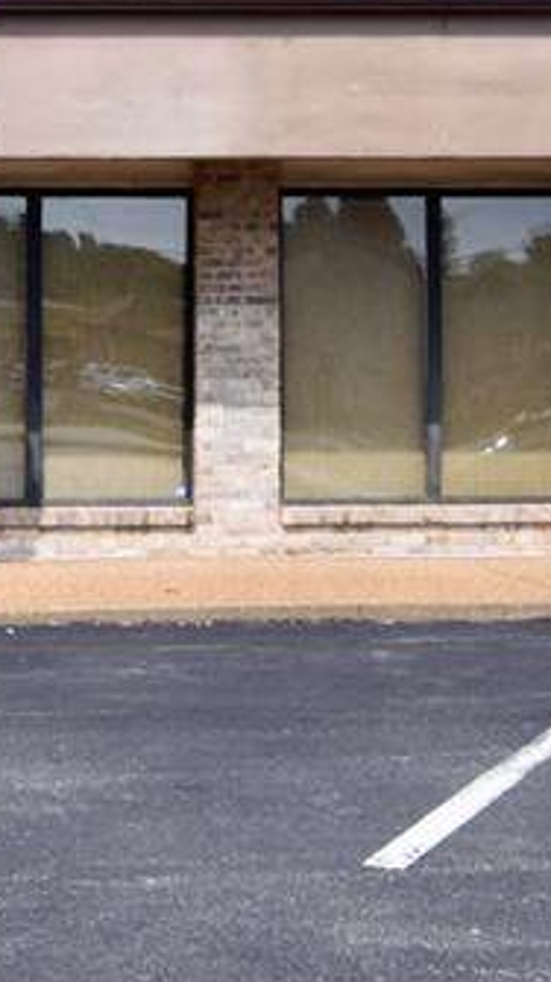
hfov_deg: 12.3
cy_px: 208
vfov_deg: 22.0
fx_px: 2498
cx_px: -88
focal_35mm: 96
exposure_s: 1/320
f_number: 9
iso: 200
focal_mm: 20
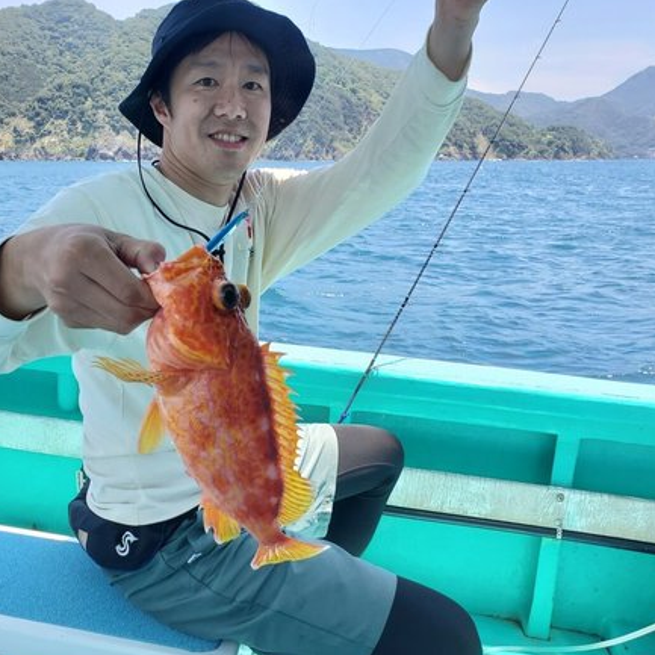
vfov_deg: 48.4
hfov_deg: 47.6
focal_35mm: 34
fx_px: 728
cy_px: 357
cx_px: 213
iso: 50
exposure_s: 1/490
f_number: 2.4
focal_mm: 4.3
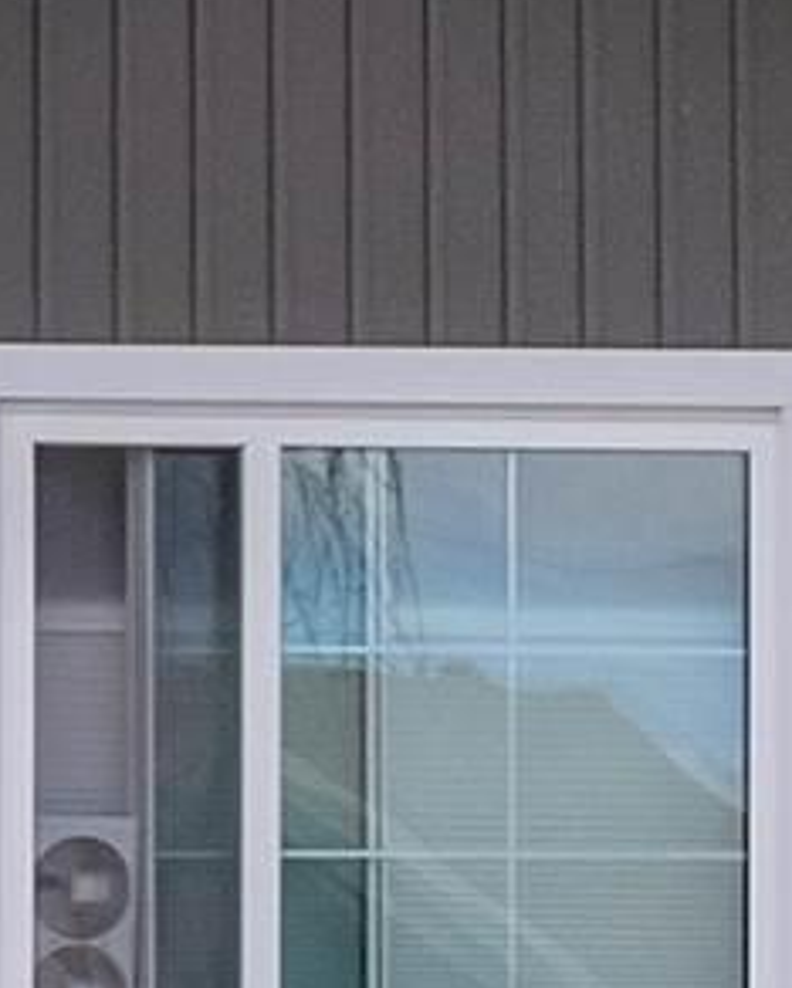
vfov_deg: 8.7
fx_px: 6352
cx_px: -2528
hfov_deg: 5.9
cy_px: 1485
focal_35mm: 217
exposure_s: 1/3200
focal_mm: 8.38
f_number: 2.8
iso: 100
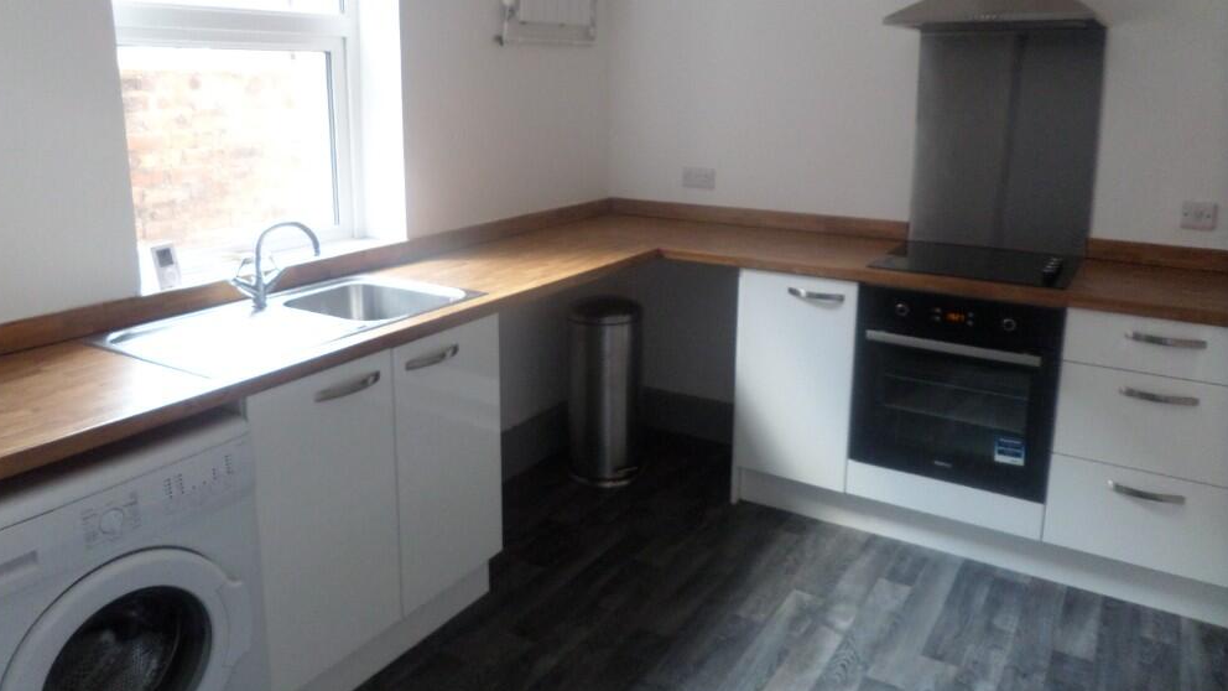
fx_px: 879
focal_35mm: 27
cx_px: 618
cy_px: 248
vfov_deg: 42.5
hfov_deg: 69.9
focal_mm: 4.3
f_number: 3.1
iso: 200
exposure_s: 1/20
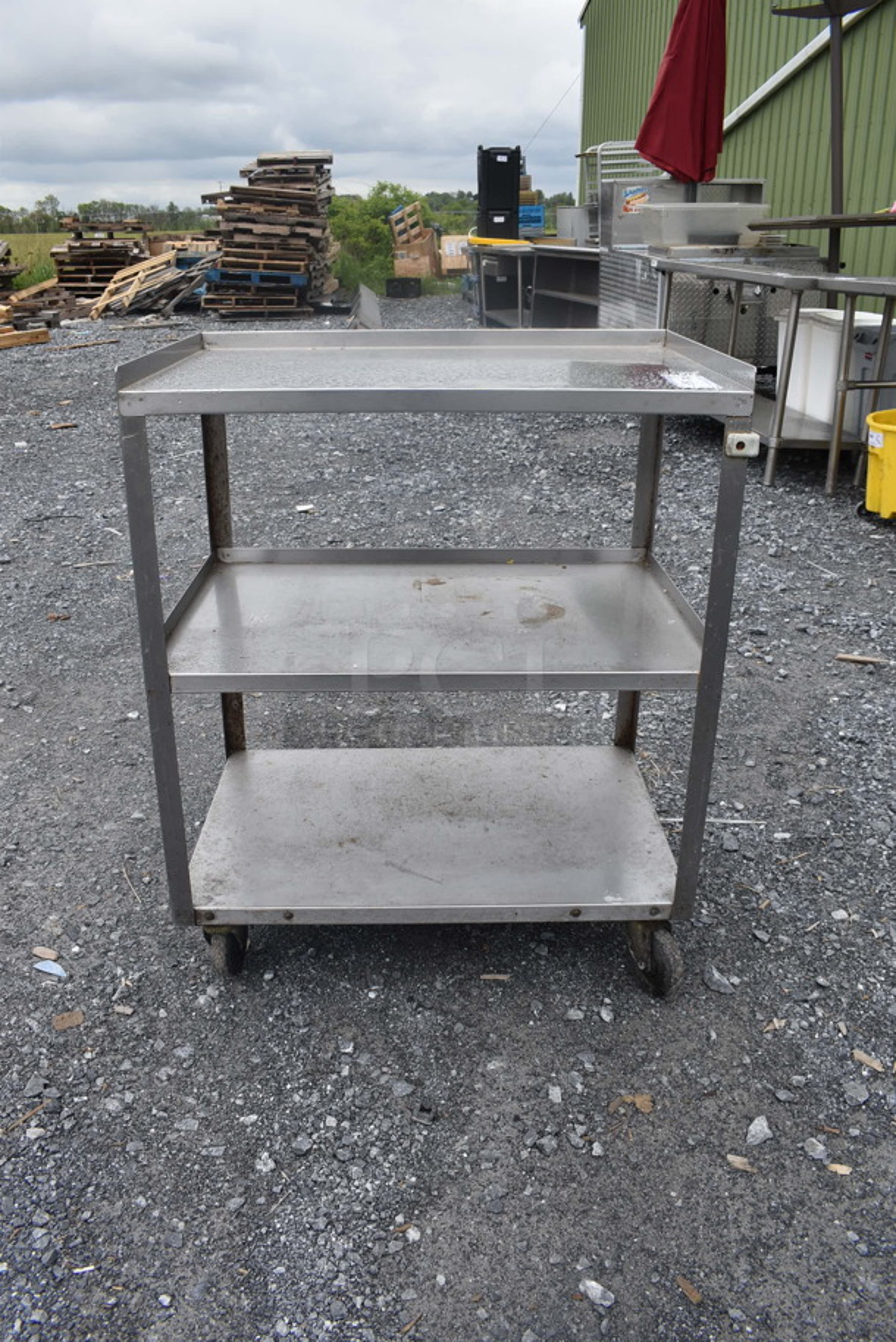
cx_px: 448
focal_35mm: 27
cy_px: 671
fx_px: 1006
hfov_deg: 48.0
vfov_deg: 67.3
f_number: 7.1
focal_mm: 18
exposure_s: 1/400
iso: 200
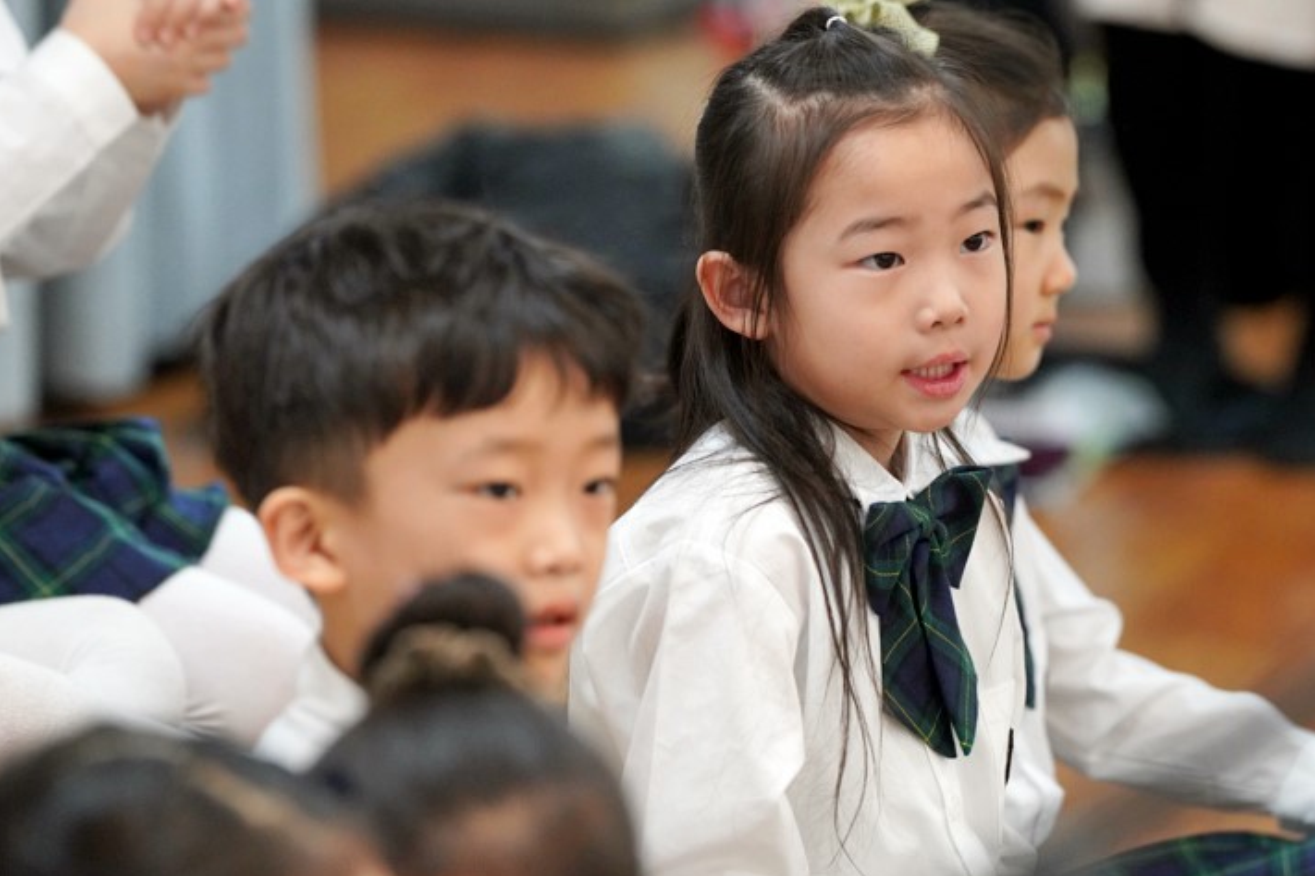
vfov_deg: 5.4
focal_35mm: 253
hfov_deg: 8.1
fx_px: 9241
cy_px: 346
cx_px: 786
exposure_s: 1/250
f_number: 4
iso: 3200
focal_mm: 200
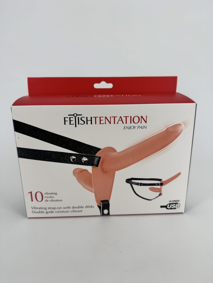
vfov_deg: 71.6
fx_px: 197
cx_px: 106
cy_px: 142
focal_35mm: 24
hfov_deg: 56.8
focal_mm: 6.76
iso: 80
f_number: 1.78
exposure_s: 1/1285
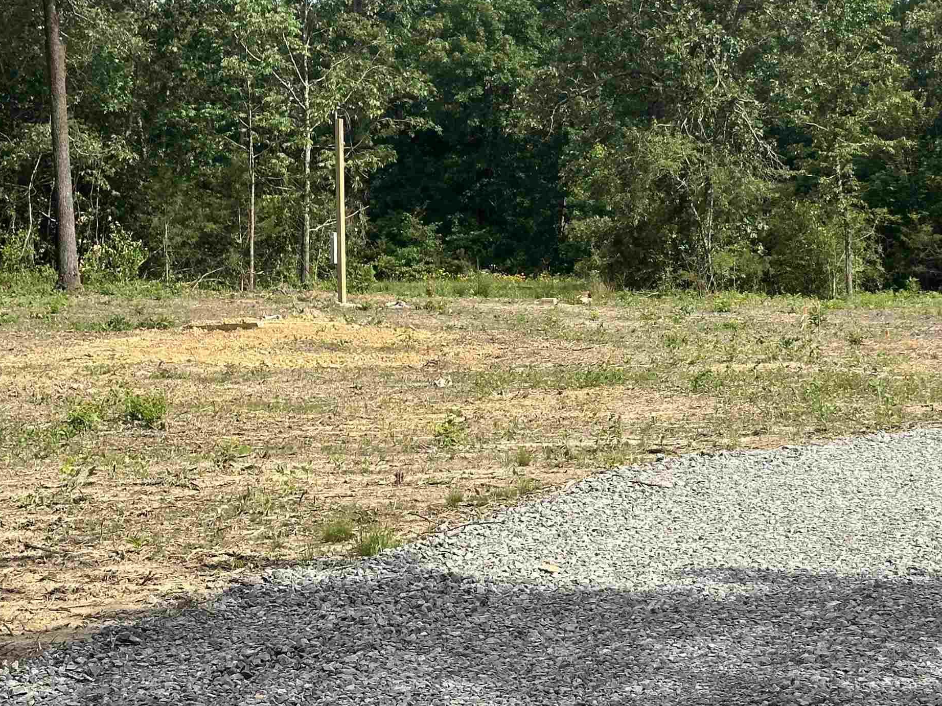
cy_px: 315
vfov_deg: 18.4
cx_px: 673
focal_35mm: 80
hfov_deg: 24.2
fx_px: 2177
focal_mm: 6.86
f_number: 1.78
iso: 64
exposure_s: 1/2358
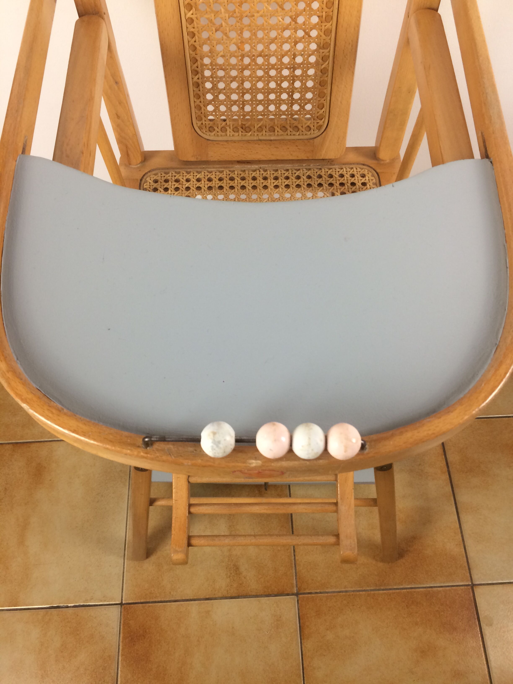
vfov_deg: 61.7
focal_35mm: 29
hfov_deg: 48.2
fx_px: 573
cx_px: 256
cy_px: 342
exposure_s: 1/33
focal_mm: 4.15
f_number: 2.2
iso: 100
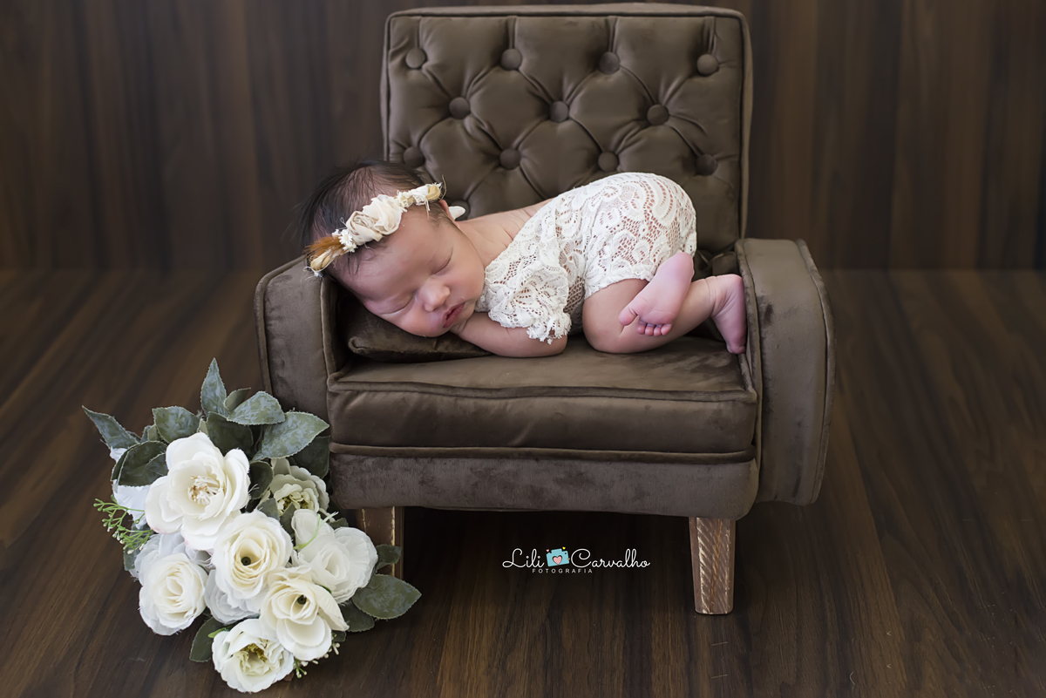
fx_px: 1453
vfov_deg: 27.0
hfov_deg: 39.6
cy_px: 349
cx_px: 523
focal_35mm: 50
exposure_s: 1/125
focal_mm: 50
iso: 1600
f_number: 3.5
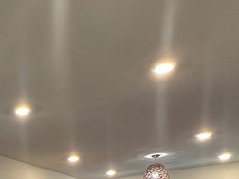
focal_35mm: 57
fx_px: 394
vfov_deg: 21.6
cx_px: -42
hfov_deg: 29.4
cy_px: 267
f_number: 2.2
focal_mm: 2.22
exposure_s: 1/60
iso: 250
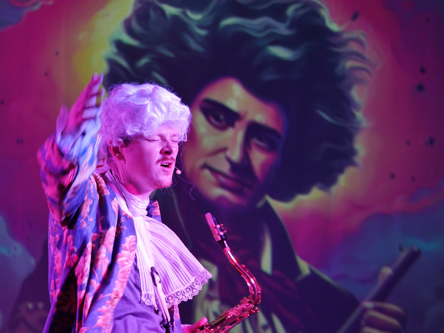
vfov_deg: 5.7
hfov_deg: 7.6
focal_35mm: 260
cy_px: 166
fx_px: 3335
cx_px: 222
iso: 800
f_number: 2.8
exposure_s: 1/60
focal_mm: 130
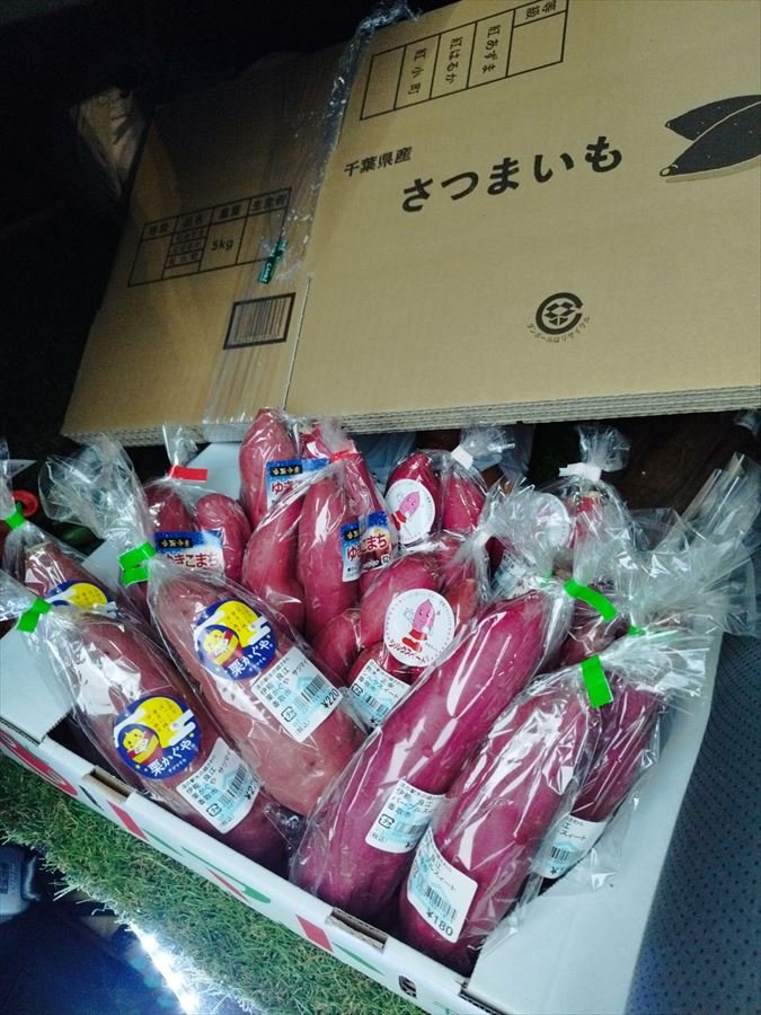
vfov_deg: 71.6
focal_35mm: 24
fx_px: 703
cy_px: 508
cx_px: 380
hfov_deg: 56.8
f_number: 1.89
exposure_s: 1/33.3
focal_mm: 5.89
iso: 530
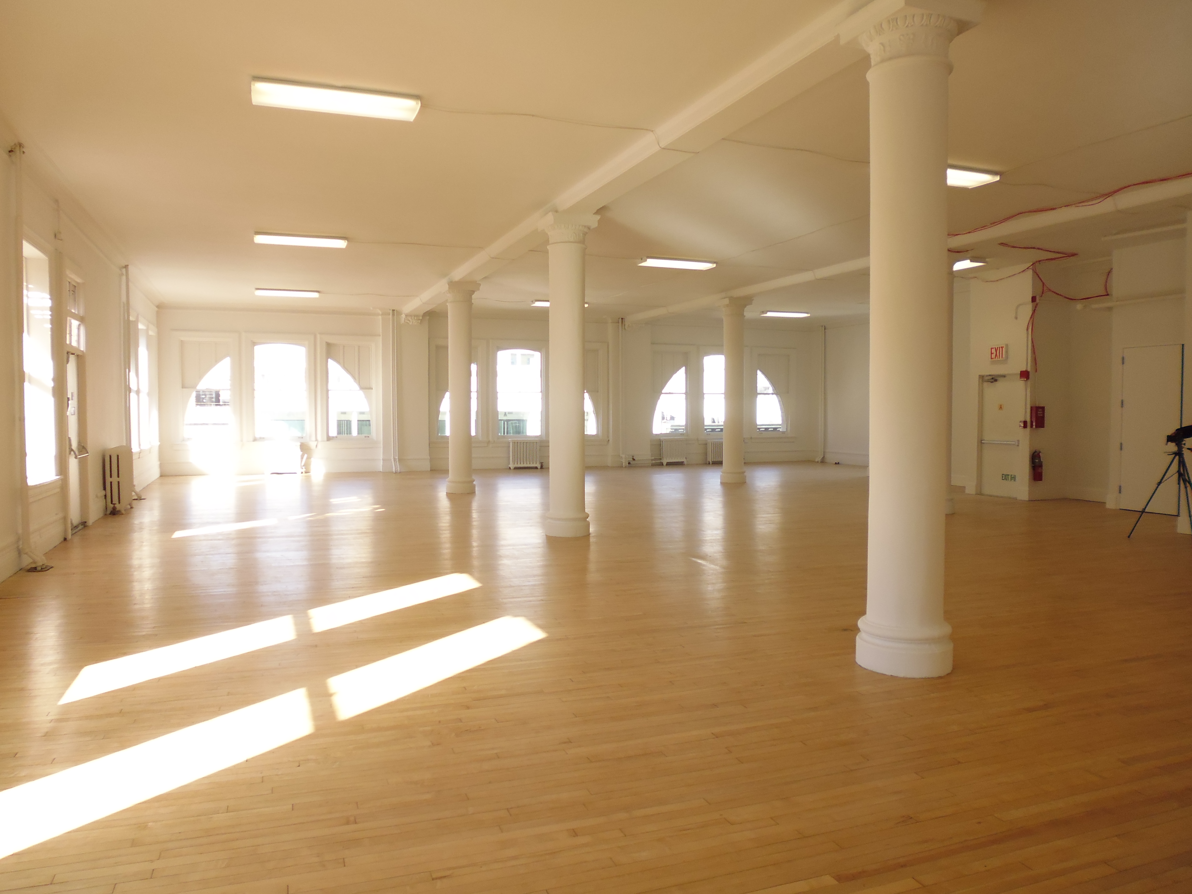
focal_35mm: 24
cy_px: 447
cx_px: 596
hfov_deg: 71.6
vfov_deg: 56.8
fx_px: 826
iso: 100
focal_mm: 4.3
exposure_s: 1/125
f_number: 2.8
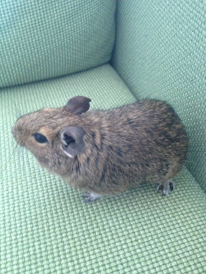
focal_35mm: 35
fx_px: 278
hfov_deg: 40.7
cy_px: 137
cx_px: 103
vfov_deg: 52.6
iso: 400
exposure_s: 1/17
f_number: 2.4
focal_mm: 4.28
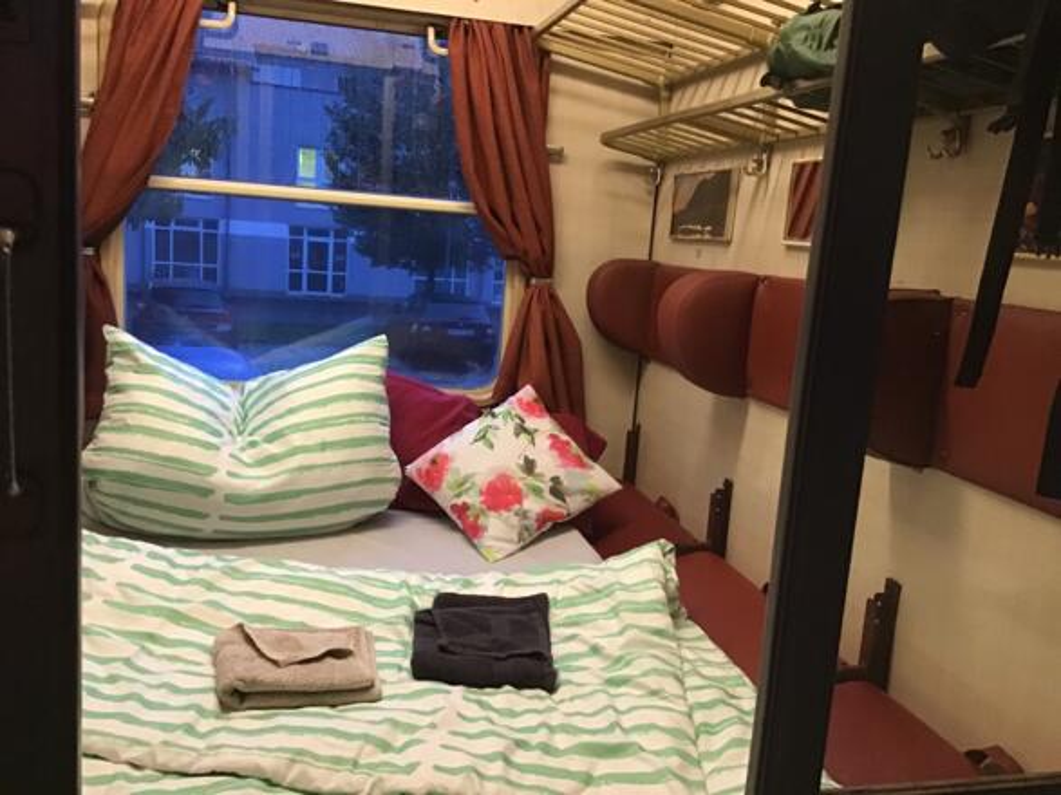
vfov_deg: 45.4
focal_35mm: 31
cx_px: 530
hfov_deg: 58.4
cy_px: 398
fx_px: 950
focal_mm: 3.3
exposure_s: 1/20
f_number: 2.4
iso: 250
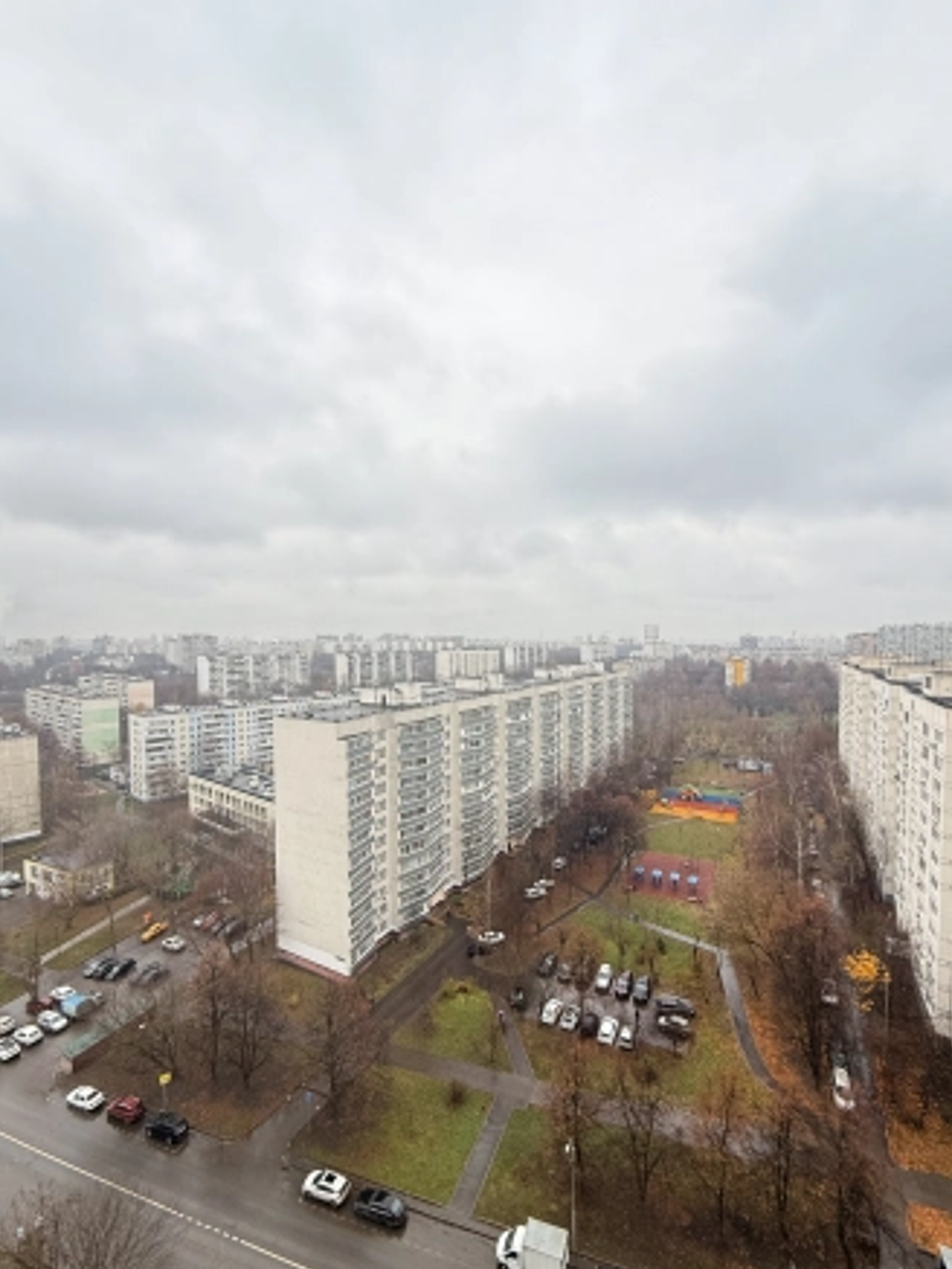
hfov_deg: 81.8
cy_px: 668
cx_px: 475
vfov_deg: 98.1
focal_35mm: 15
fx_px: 550
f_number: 2.2
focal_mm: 2.22
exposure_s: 1/99
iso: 160
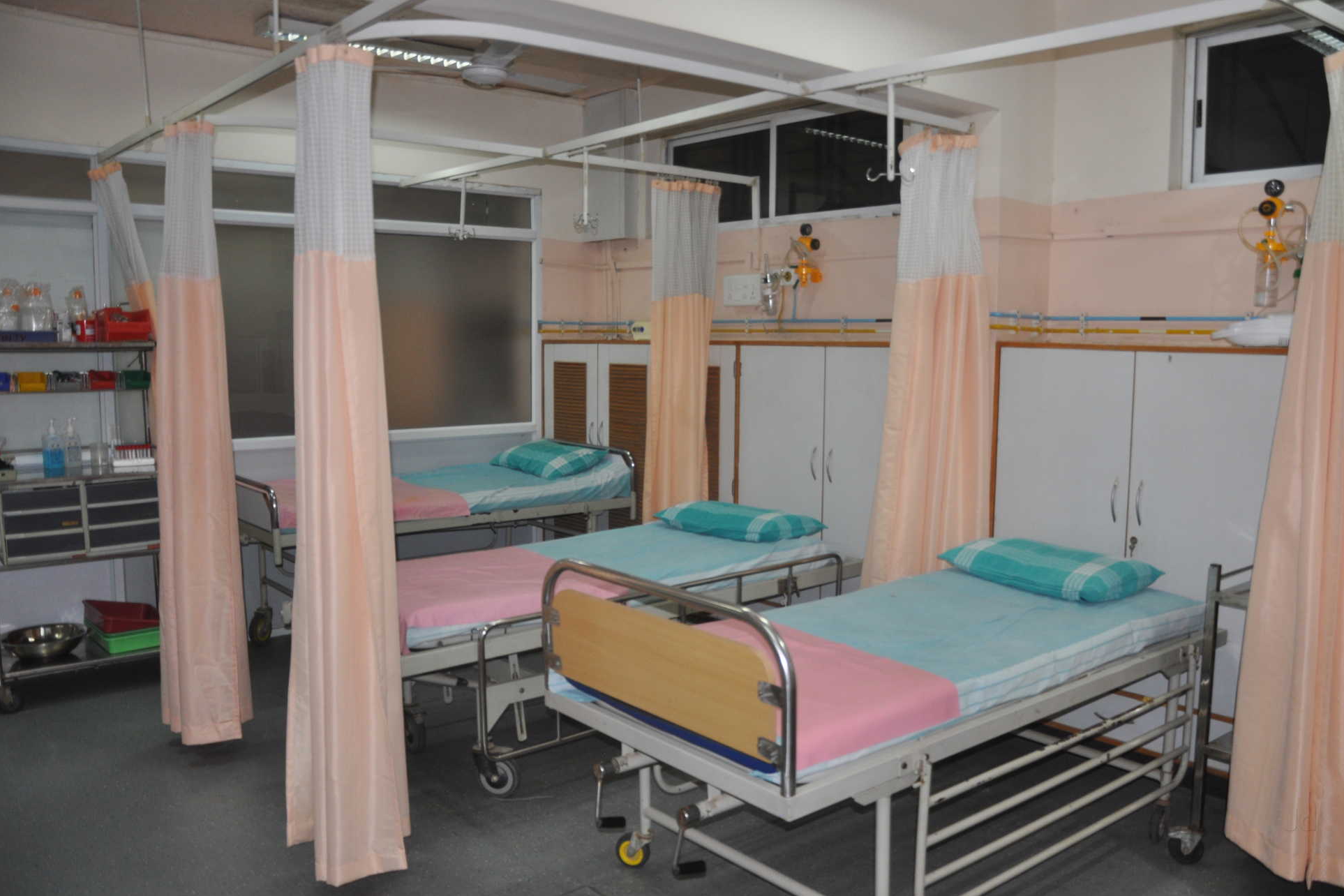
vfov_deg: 46.4
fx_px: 1045
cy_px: 440
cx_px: 696
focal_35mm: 28
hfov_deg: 65.5
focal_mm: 18
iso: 400
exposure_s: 1/60
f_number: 3.5
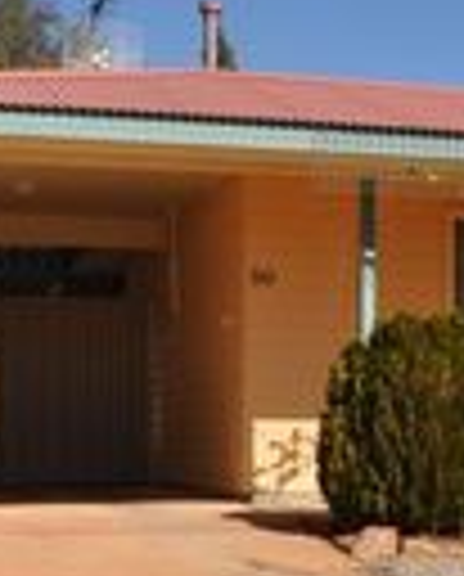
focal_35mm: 103
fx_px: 1762
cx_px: 739
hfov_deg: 13.9
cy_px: 344
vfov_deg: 18.6
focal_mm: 20
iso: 200
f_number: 16
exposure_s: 1/200
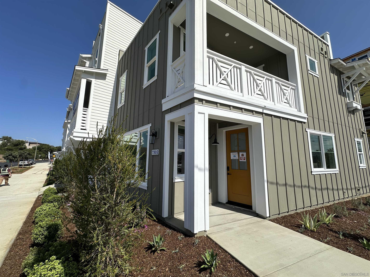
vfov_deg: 85.7
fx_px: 150
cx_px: 185
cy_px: 138
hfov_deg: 102.1
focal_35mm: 14
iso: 50
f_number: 2.2
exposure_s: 1/3610
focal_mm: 2.22
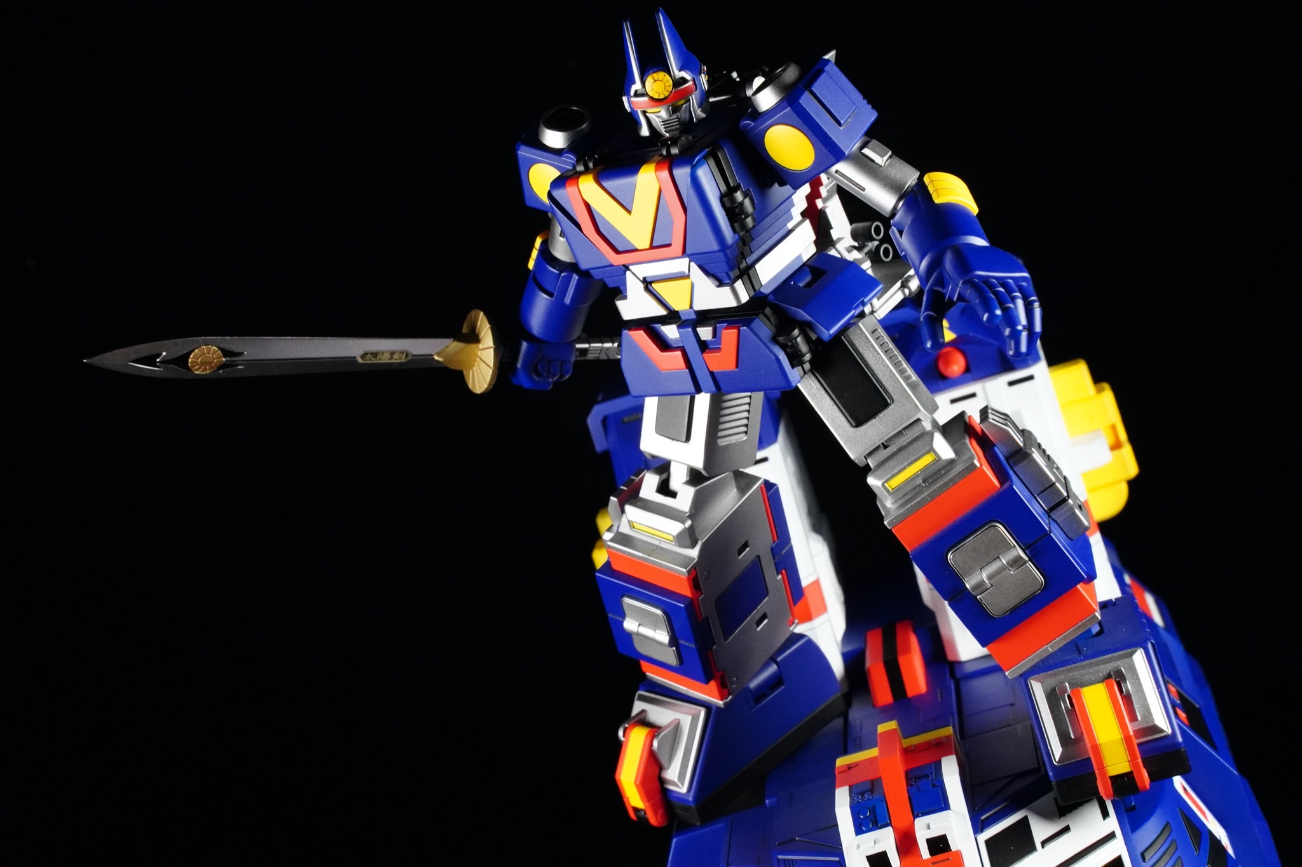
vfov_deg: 20.0
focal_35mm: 68
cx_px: 651
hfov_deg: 29.7
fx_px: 2459
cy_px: 434
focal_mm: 68
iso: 10000
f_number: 18
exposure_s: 1/80
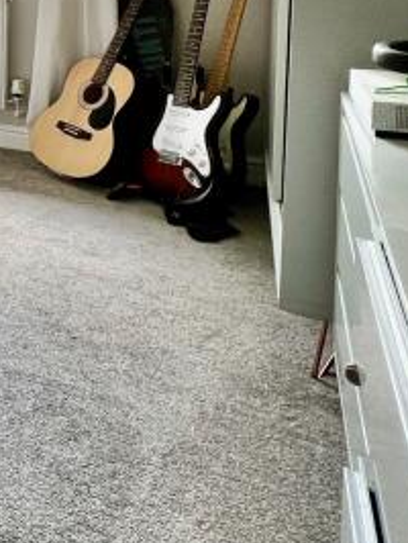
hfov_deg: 17.8
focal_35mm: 50
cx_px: -445
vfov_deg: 34.3
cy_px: -14
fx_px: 785
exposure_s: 1/99
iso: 40
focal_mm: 1.57
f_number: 1.8
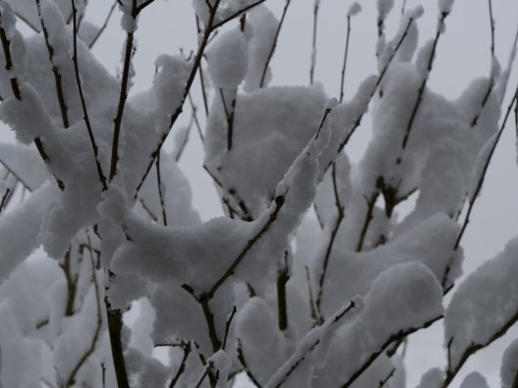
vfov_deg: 11.4
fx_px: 1945
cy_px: 221
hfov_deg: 15.2
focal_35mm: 130
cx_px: 252
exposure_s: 1/400
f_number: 5.6
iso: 200
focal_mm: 56
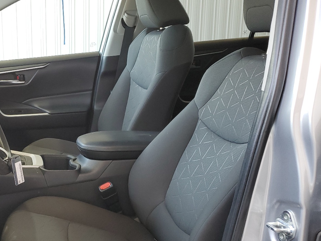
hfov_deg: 40.7
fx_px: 408
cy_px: 158
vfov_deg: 32.6
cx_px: 52
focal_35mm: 44
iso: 85
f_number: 1.5
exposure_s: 1/120
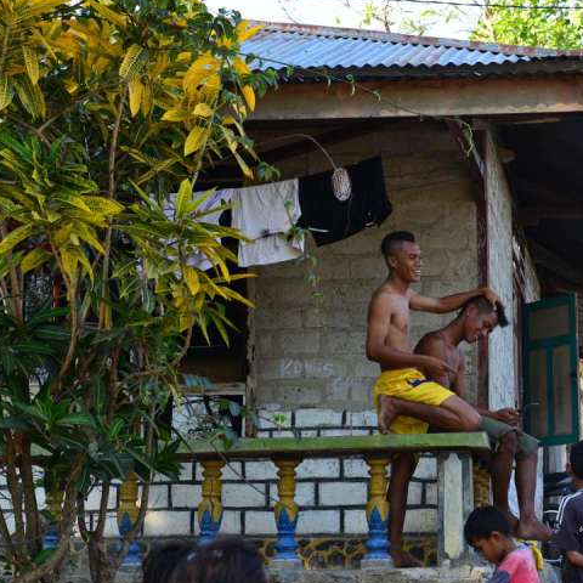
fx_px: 1620
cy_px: 292
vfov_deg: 20.4
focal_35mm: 85
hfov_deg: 20.2
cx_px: 459
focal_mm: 60
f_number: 5.6
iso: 250
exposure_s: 1/125
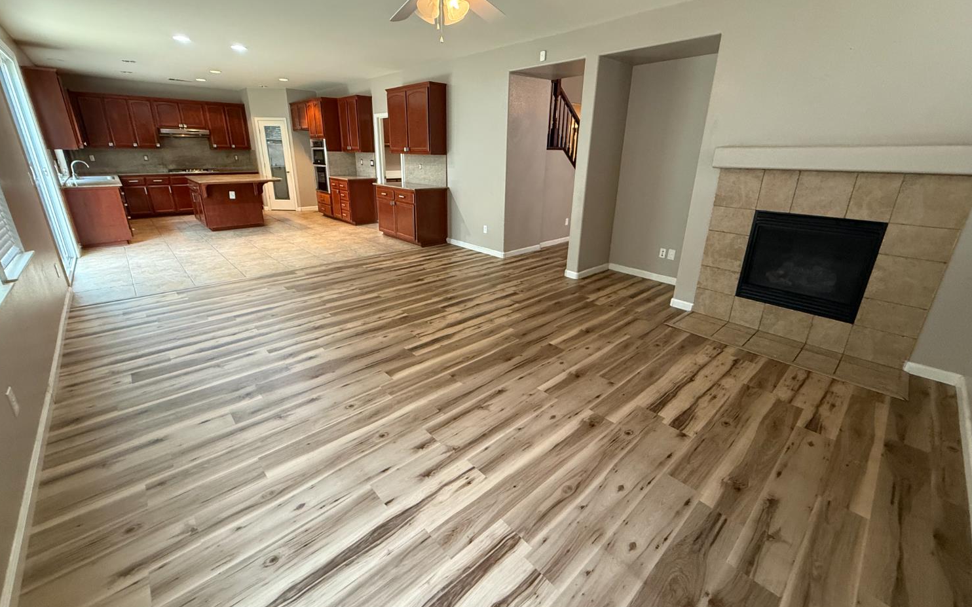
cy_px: 283
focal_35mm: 15
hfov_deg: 101.5
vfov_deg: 74.7
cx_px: 482
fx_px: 397
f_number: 2.2
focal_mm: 2.22
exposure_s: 1/60
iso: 500
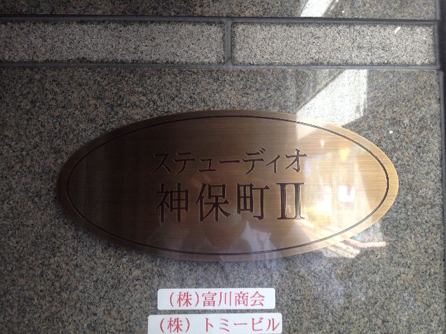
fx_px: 451
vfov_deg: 40.7
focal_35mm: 35
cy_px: 167
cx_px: 223
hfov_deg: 52.6
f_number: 2.4
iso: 50
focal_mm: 4.28
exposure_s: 1/24
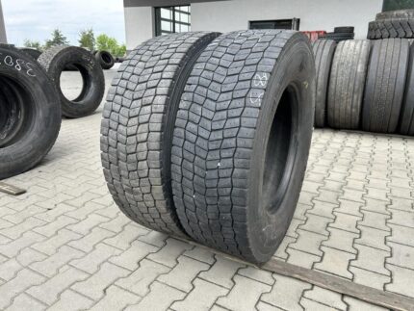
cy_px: 156
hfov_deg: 67.3
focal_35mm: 26
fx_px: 311
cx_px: 207
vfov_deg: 53.1
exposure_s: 1/894
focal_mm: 5.7
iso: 50
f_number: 1.5
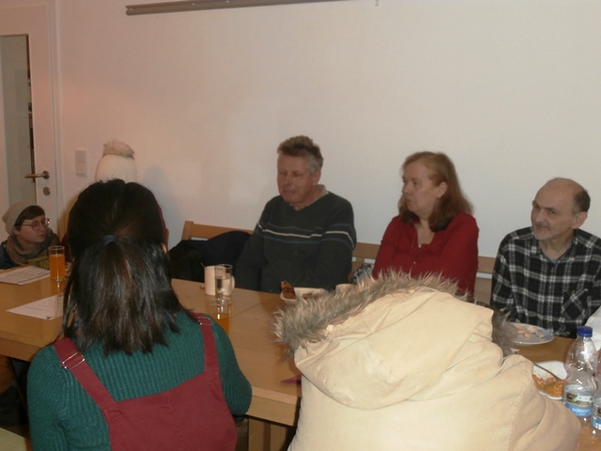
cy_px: 226
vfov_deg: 37.7
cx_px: 300
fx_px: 660
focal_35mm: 38
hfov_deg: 49.0
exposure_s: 1/30
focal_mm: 6.67
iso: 200
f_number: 3.9
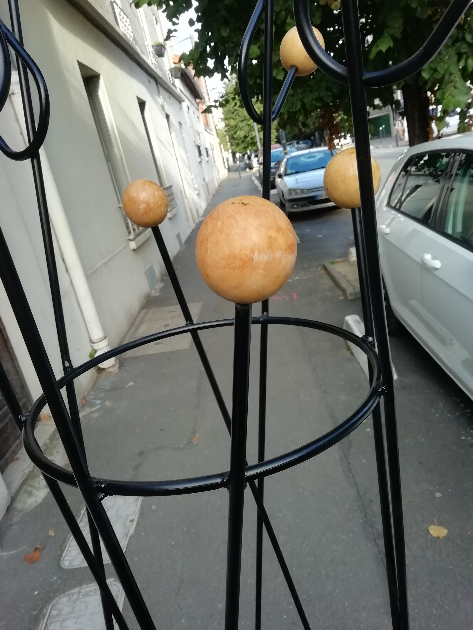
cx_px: 236
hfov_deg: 53.1
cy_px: 315
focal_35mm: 26
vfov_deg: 67.3
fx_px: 474
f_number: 2.2
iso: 50
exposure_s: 1/135
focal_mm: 3.46
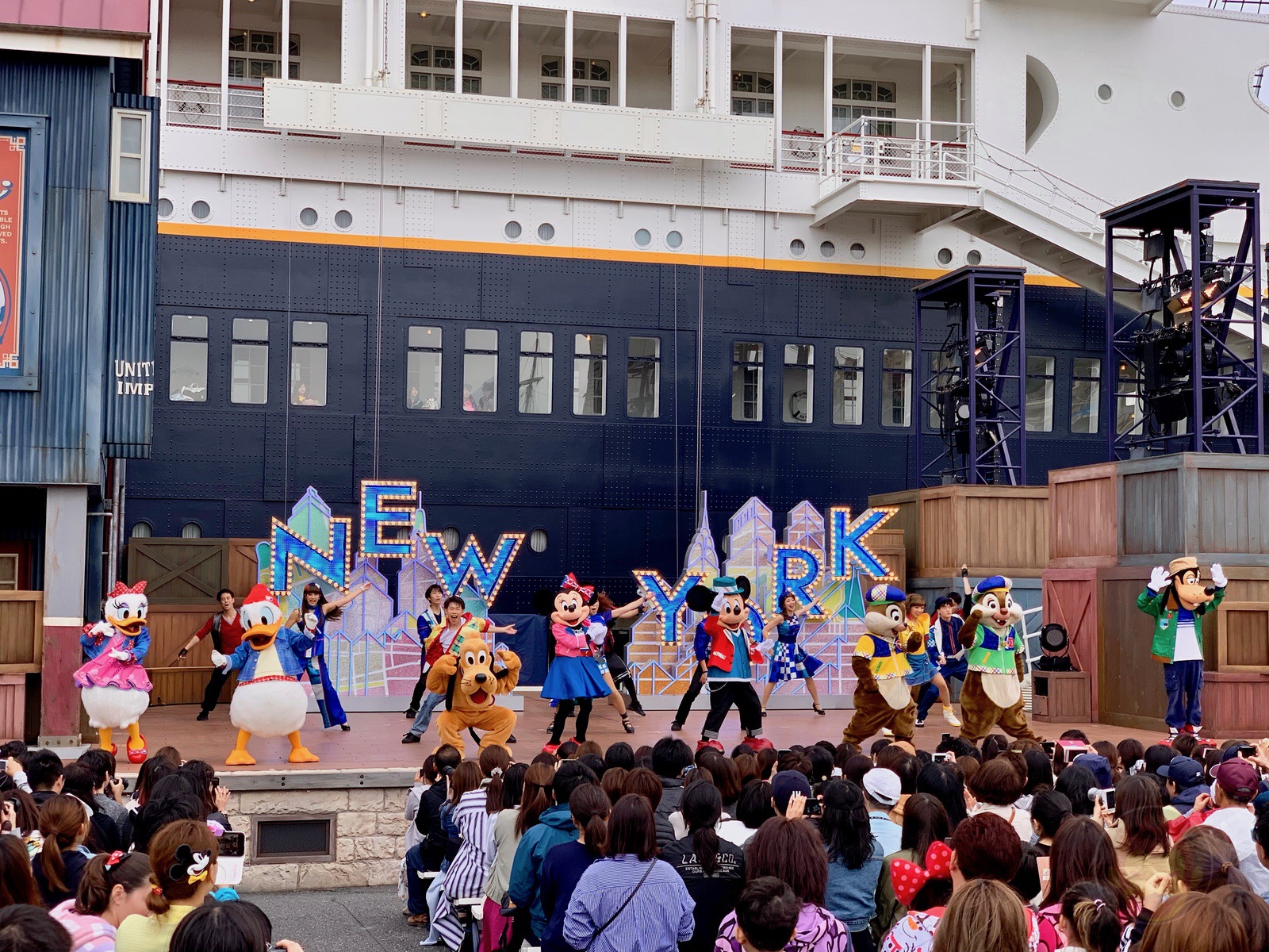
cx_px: 634
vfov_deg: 28.0
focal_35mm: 52
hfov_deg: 36.8
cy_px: 476
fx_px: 1906
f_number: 2.4
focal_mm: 6
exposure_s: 1/353
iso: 16
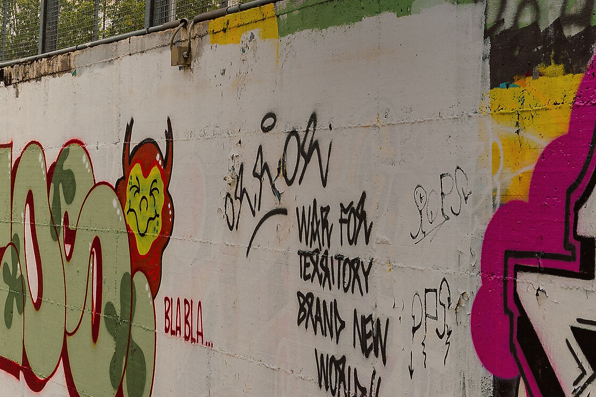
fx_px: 1307
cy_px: 196
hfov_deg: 24.6
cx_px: 14
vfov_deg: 17.3
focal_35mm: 79
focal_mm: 37
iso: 100
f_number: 18
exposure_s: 1/125
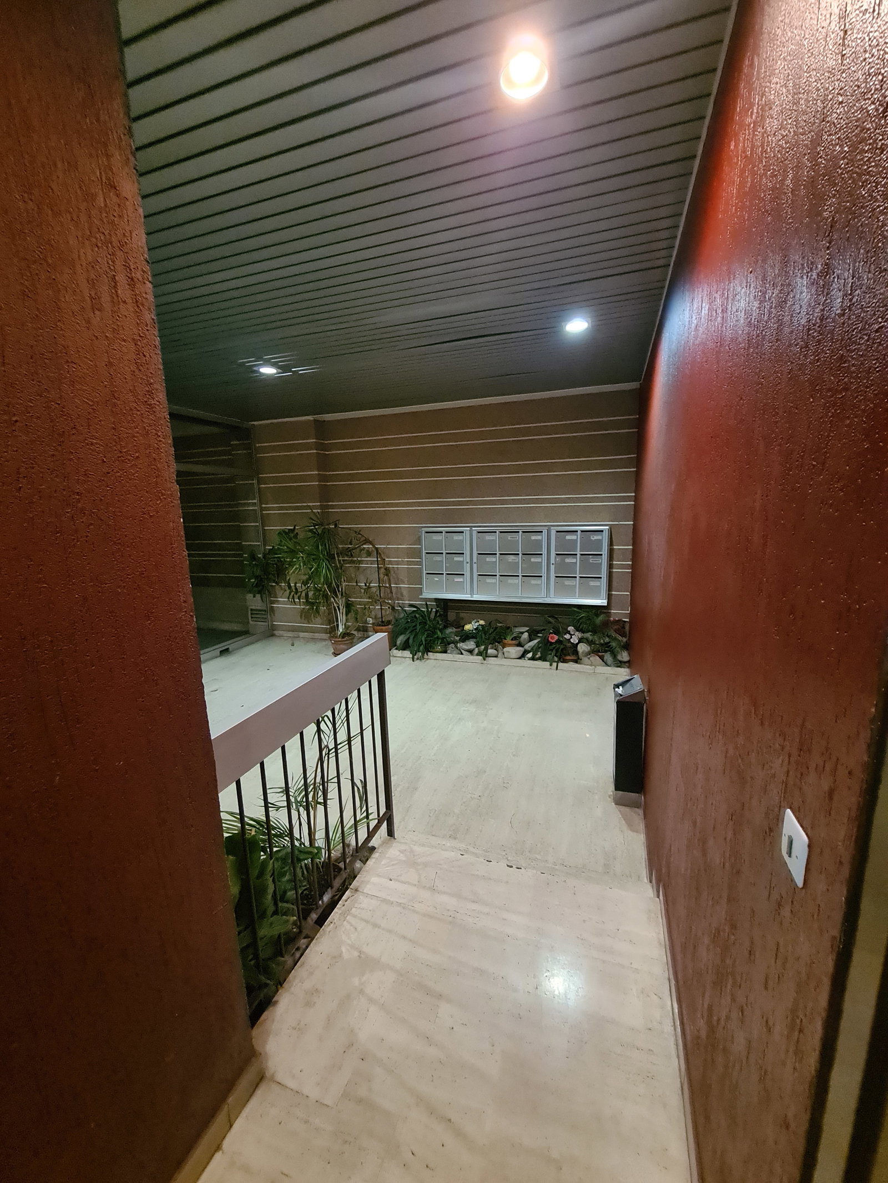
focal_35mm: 13
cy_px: 592
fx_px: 445
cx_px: 444
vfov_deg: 106.2
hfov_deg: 89.9
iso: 800
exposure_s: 1/25
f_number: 2.2
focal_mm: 2.2
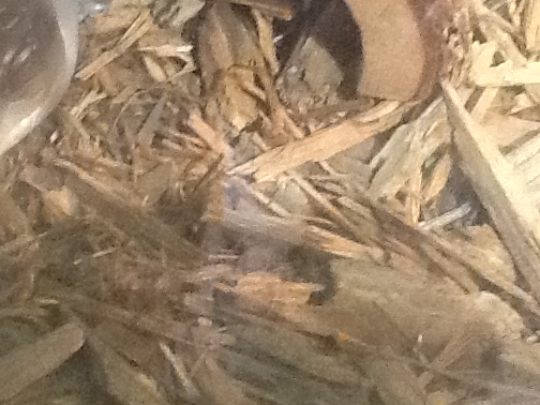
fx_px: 952
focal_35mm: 61
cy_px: 107
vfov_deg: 23.8
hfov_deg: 31.6
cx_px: 223
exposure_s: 1/15
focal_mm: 2.03
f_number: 2.4
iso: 400
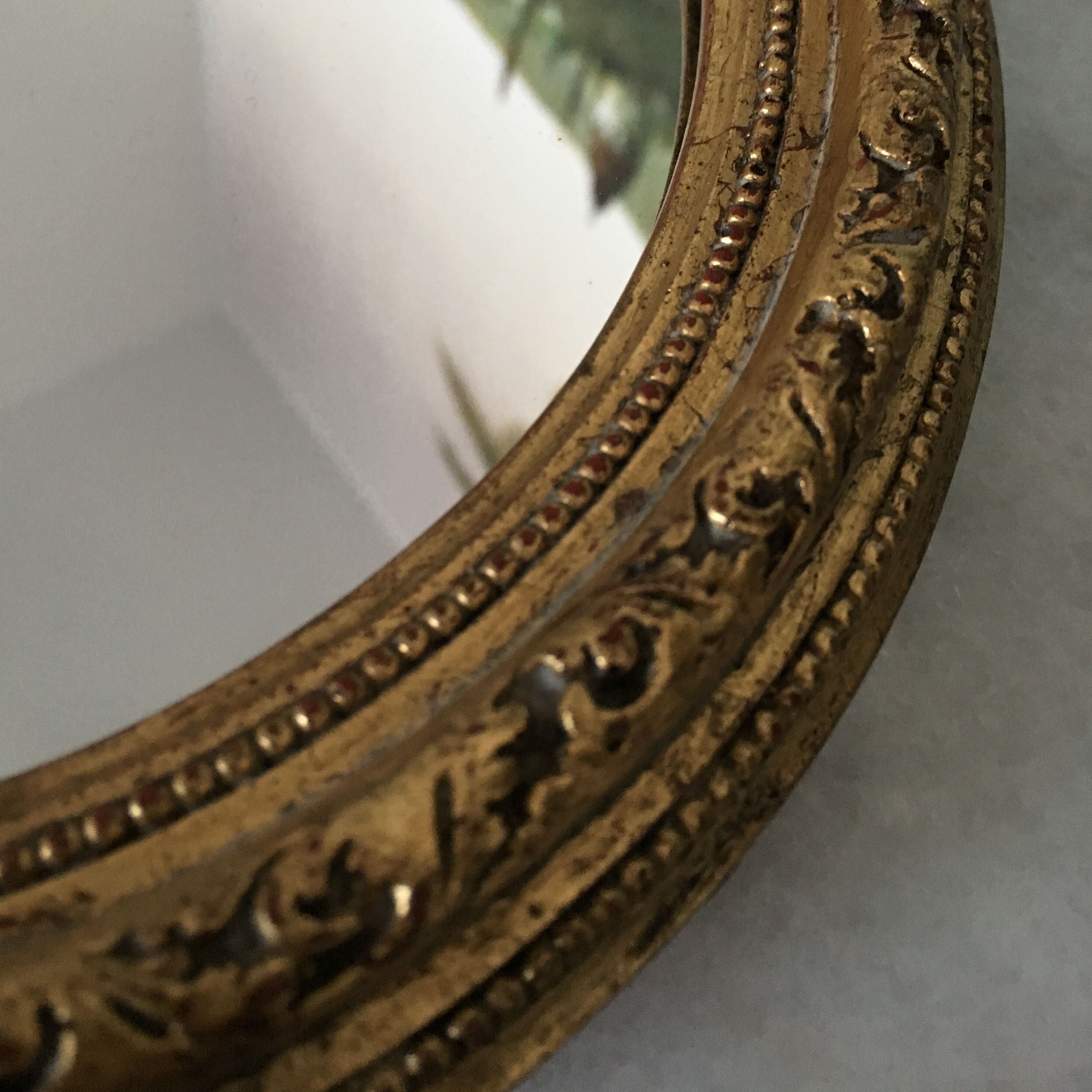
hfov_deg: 47.2
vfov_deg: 46.4
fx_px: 1249
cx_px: 538
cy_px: 354
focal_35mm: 35
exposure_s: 1/20
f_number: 2.2
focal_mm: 4.15
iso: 200
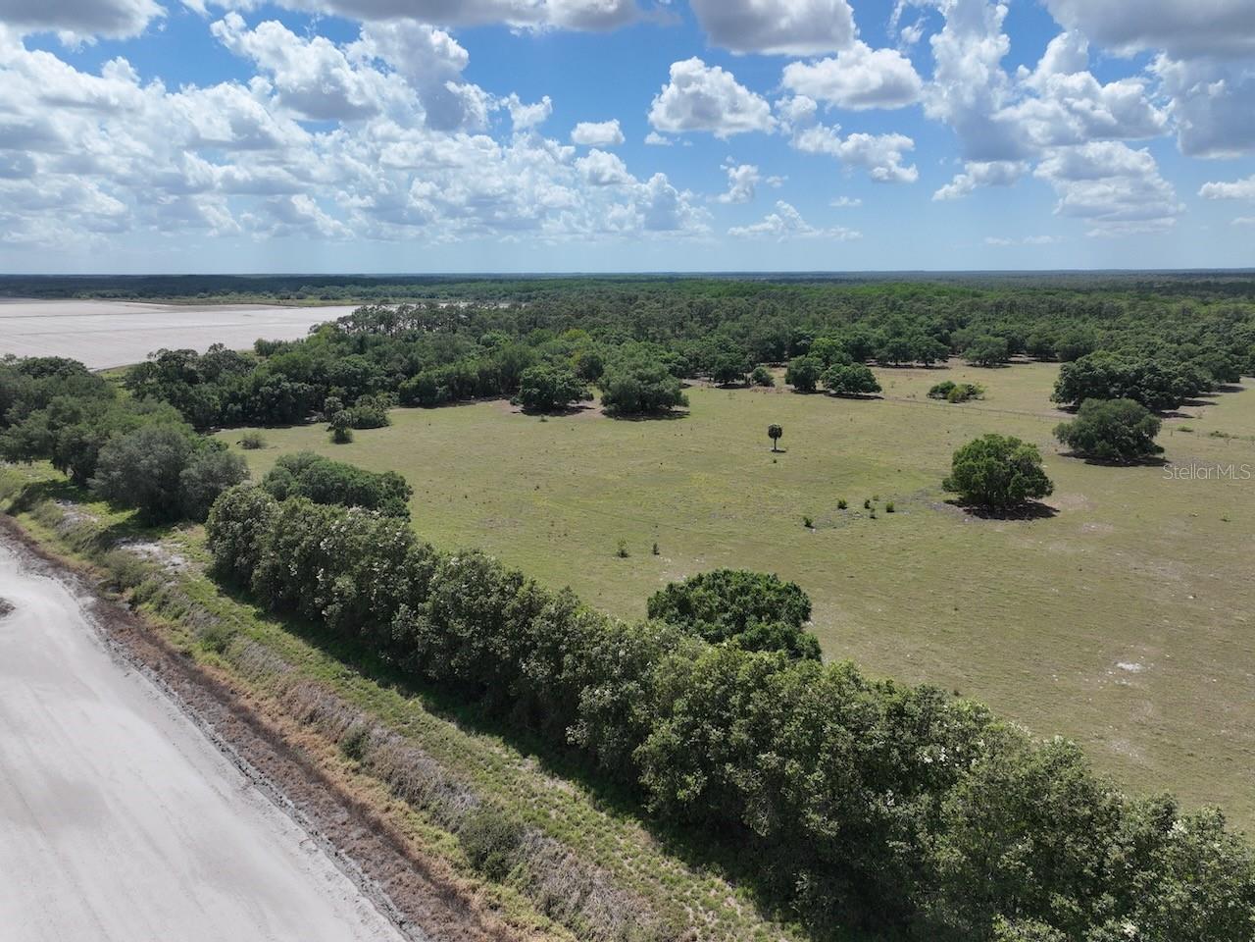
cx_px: 628
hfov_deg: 71.6
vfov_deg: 56.8
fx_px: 870
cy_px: 471
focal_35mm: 24
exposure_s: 1/2000
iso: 100
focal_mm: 12.29
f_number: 4
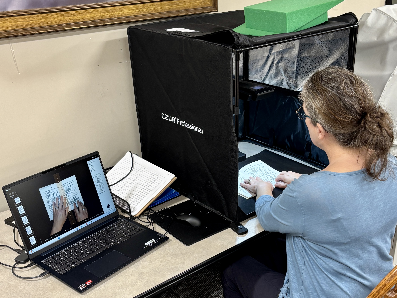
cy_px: 149
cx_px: 198
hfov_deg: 67.3
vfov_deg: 53.1
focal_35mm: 26
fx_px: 298
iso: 125
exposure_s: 1/60
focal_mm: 5.96
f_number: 1.6
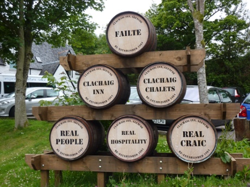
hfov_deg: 42.1
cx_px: 125
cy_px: 94
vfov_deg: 32.2
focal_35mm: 45
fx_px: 325
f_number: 4
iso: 80
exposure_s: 1/100
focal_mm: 7.3
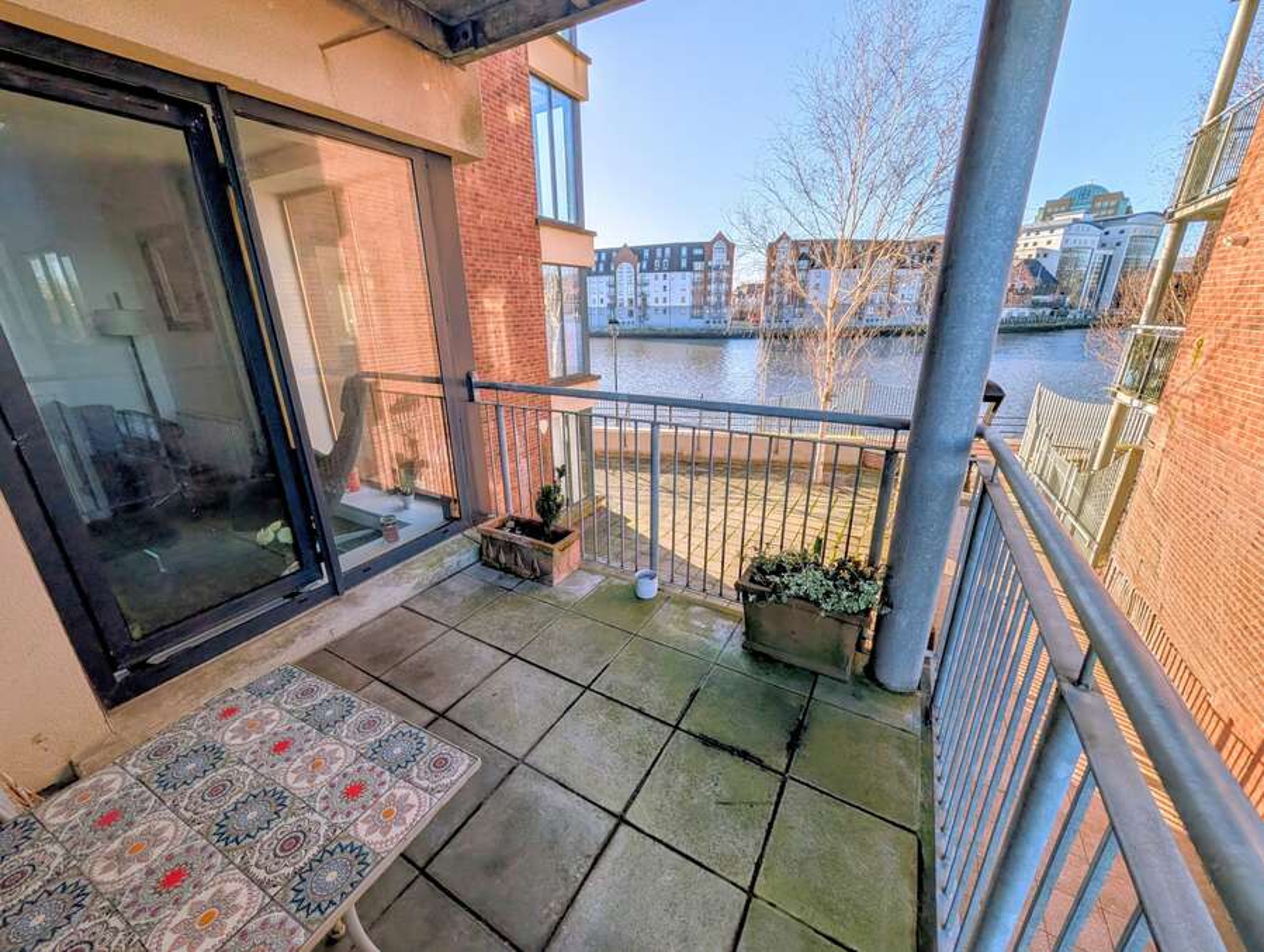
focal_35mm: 12
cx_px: 632
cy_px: 476
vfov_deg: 94.6
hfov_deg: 110.5
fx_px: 439
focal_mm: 2.02
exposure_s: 1/1887
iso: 52
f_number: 1.7
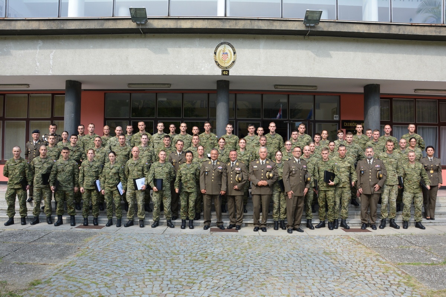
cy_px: 148
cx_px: 223
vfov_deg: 47.9
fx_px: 334
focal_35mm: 27
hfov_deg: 67.4
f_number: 7.1
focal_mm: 18
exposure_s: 1/200
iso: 200
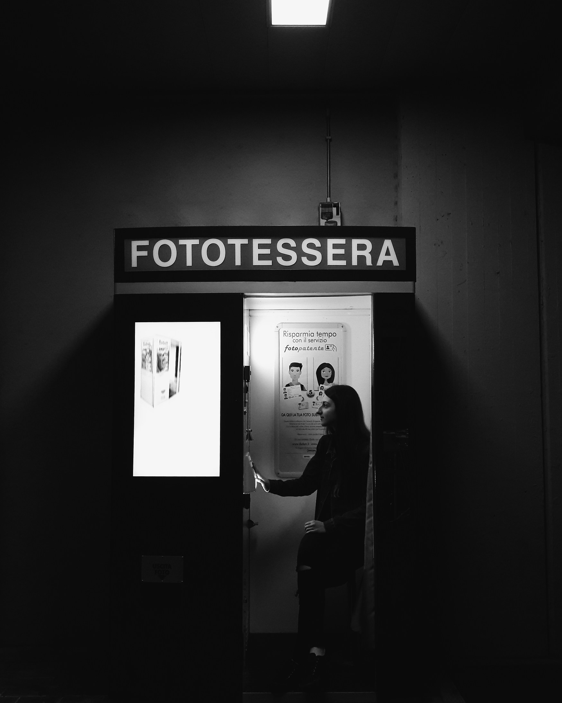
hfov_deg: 48.5
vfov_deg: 58.8
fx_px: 624
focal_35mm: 30
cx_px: 274
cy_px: 361
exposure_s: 1/33
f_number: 1.9
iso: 125
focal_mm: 3.7
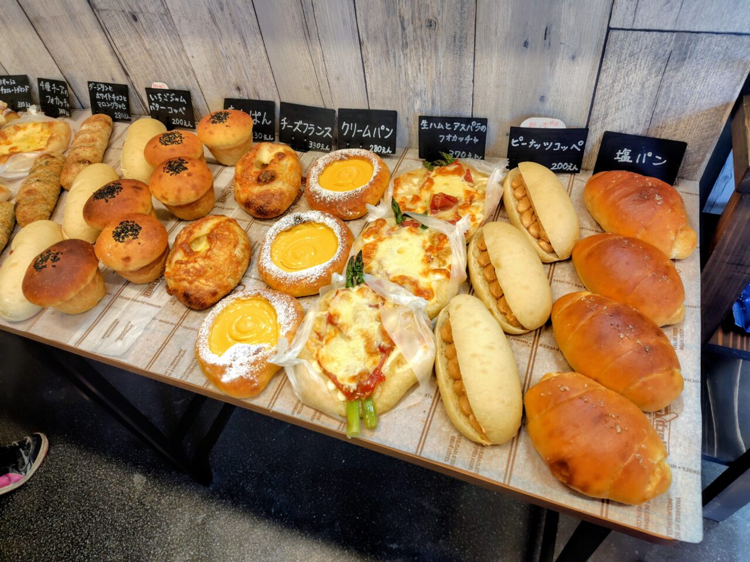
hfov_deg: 73.9
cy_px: 281
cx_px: 375
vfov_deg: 58.9
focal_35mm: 23
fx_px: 498
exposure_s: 1/50
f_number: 1.9
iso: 292
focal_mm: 5.6
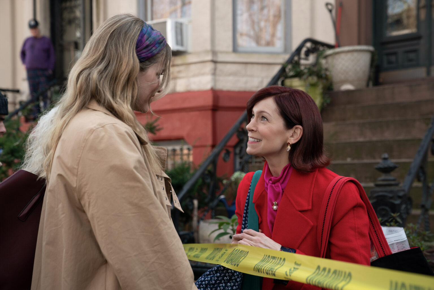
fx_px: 639
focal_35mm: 53
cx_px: 217
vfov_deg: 25.5
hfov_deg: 37.5
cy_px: 145
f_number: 4
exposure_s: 1/250
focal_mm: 53
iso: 800
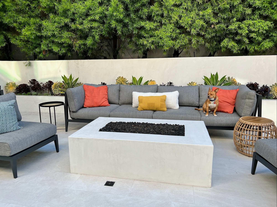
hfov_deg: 67.3
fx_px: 208
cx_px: 138
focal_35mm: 26
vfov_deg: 53.0
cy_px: 104
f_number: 1.5
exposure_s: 1/791
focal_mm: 5.7
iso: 50
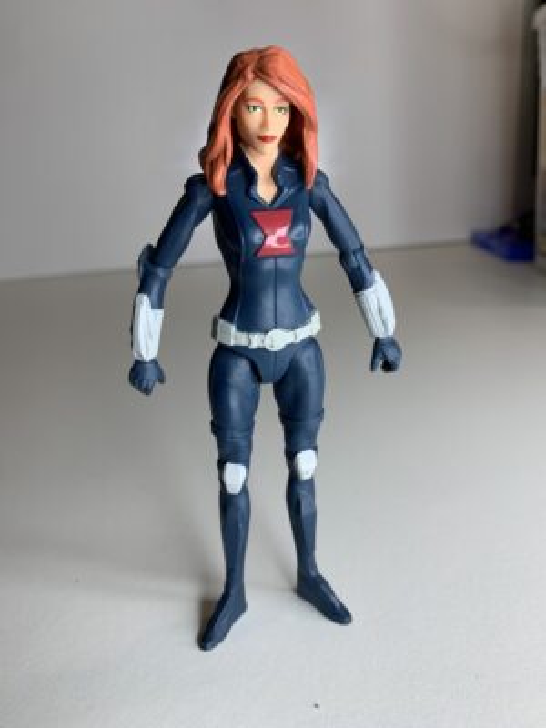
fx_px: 547
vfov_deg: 67.3
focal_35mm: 26
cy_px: 364
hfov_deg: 53.1
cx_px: 273
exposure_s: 1/138
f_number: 1.8
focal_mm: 4.25
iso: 25
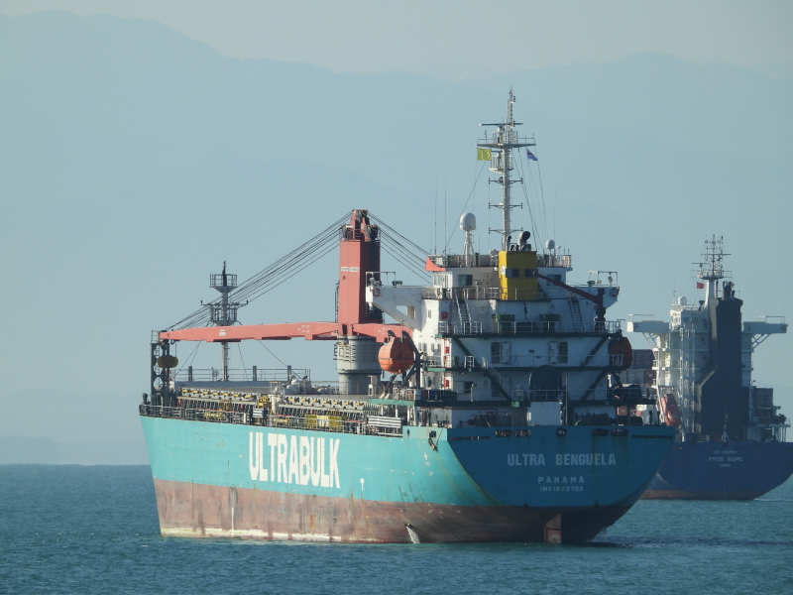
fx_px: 16036
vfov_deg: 2.1
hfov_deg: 2.8
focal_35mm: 700
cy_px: 298
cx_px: 396
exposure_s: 1/640
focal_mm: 126
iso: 100
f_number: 5
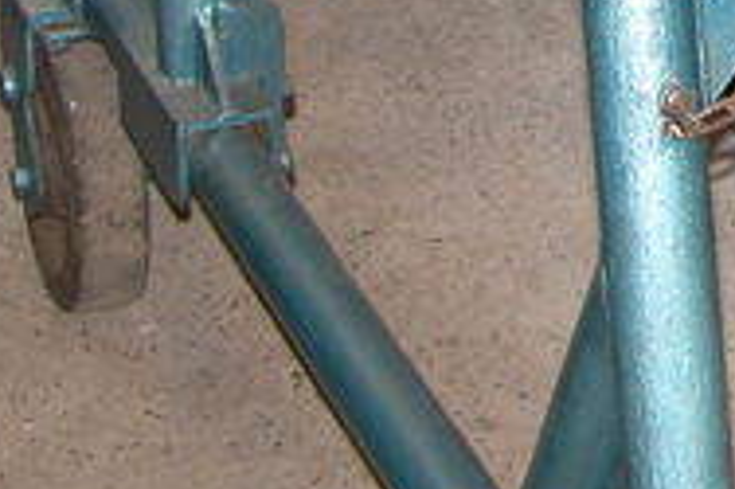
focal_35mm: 186
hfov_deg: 10.8
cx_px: 1005
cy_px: -477
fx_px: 3794
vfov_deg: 7.1
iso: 100
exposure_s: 1/60
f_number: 2.9
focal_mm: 10.7
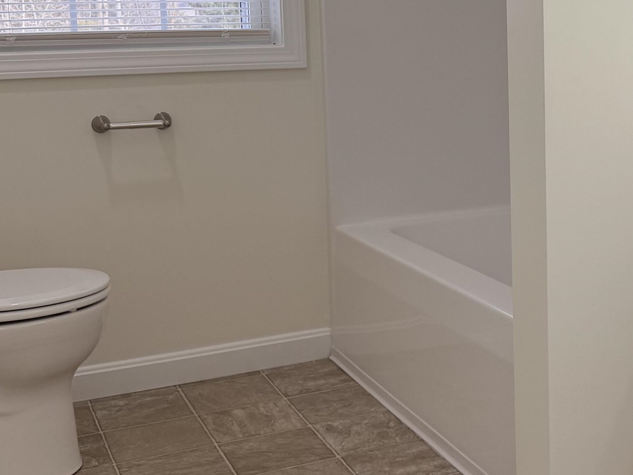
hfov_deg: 30.3
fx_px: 1134
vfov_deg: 23.4
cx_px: 528
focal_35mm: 62
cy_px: 117
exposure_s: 1/194
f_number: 1.78
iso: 64
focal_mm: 6.76
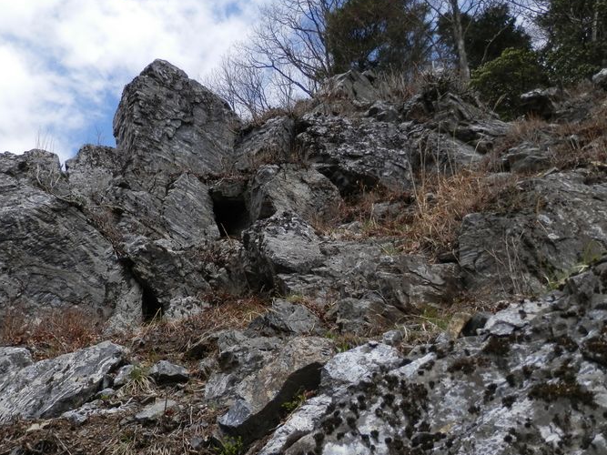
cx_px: 287
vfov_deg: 46.8
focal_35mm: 30
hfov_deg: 59.9
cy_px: 232
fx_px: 526
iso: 80
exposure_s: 1/1250
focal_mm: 4.5
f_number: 3
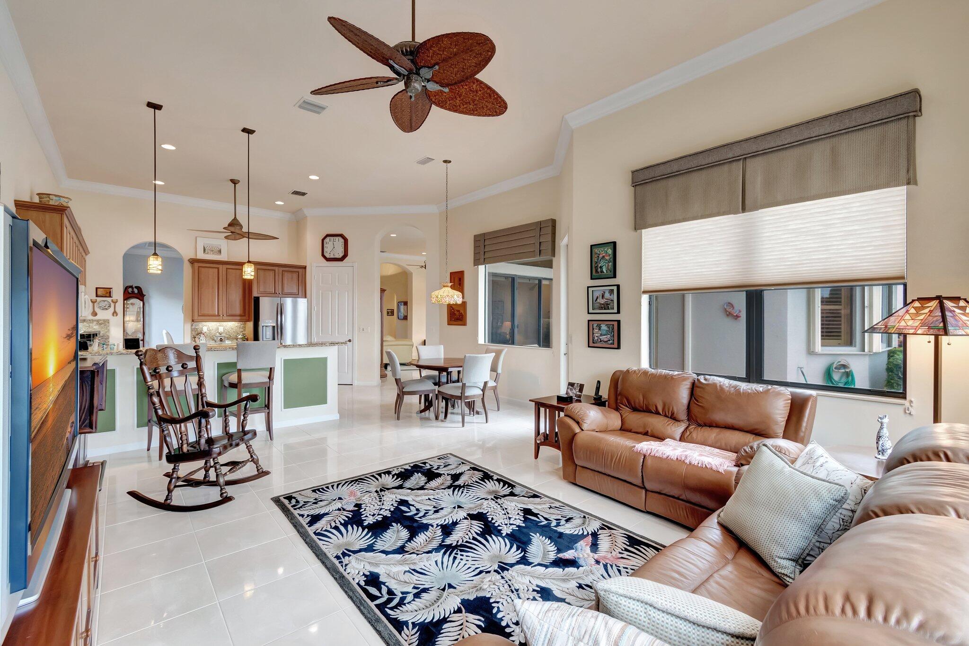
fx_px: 404
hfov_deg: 100.4
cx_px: 484
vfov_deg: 77.3
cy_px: 323
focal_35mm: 15
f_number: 8
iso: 1000
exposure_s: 1/15
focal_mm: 10
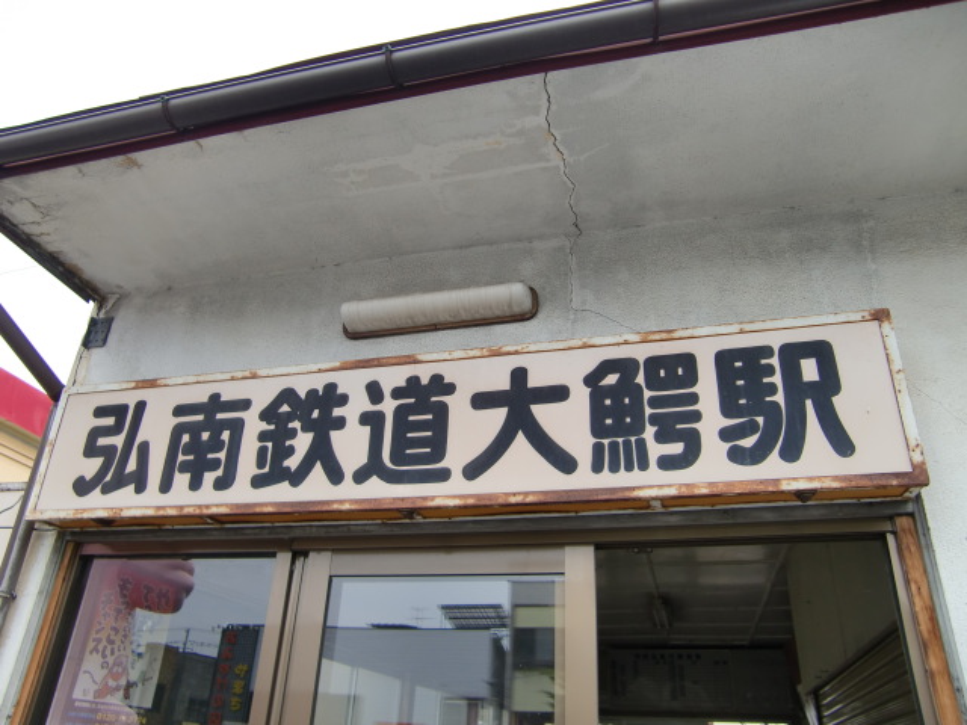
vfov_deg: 49.7
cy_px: 362
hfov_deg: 63.4
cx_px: 484
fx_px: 782
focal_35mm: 28
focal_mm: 4.9
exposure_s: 1/500
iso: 64
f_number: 2.6
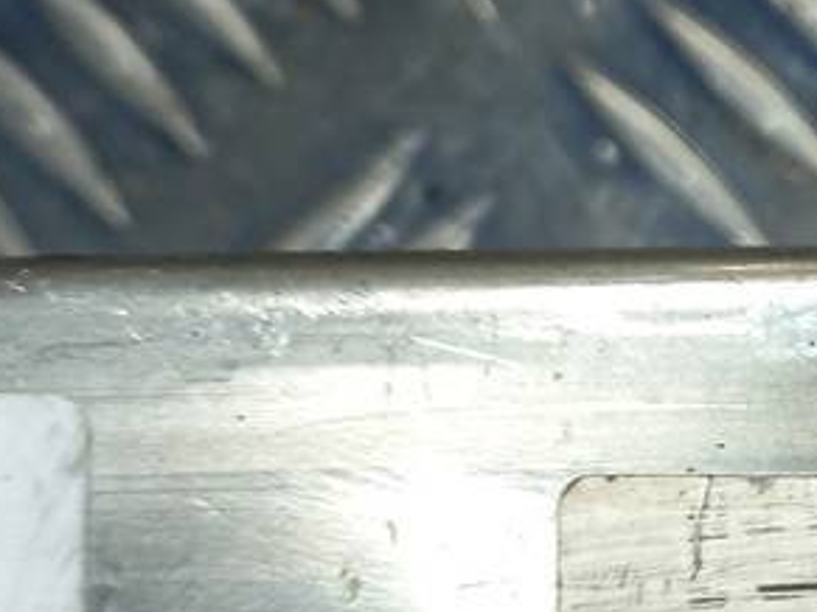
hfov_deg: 20.4
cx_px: 1061
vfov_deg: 16.4
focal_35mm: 88
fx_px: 2076
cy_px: 606
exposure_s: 1/50
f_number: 1.8
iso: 64
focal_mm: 4.6
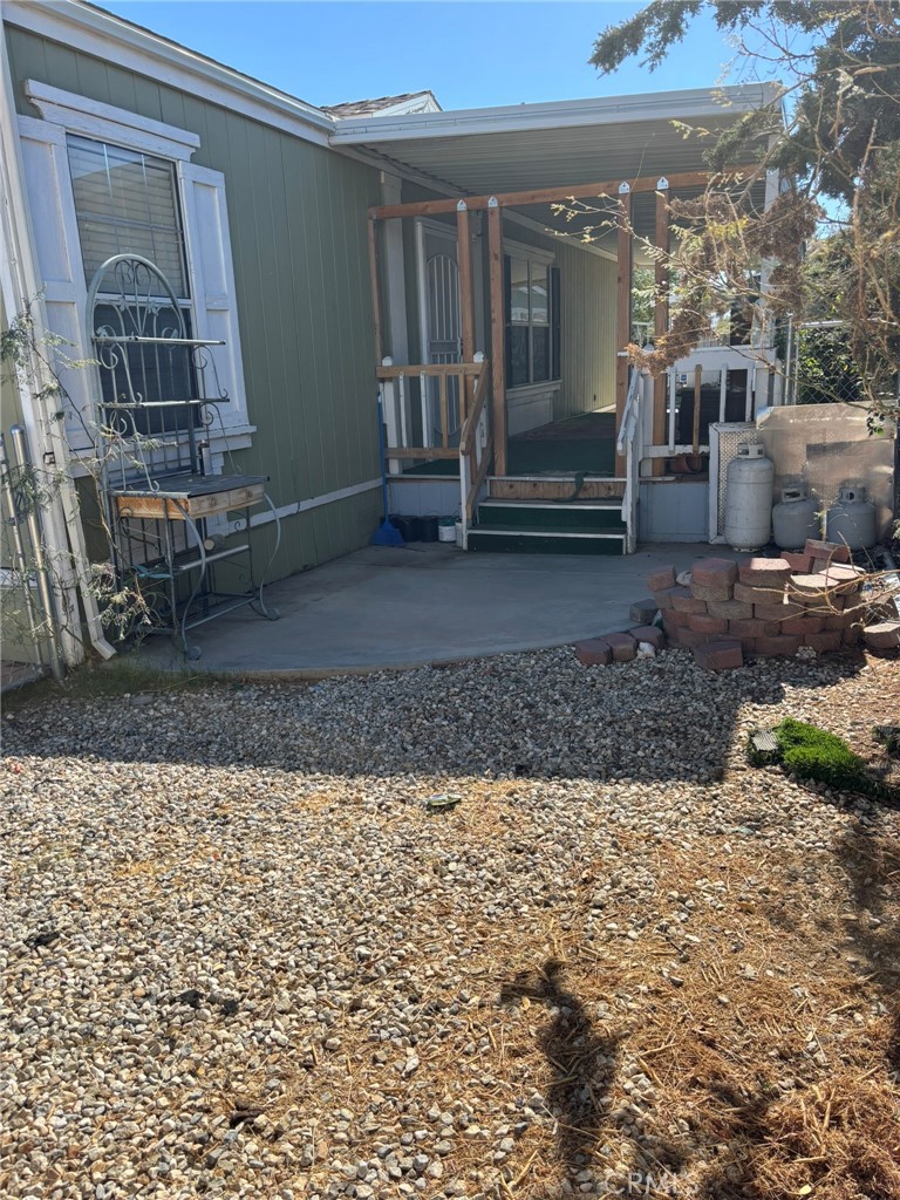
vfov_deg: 67.3
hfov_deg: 53.1
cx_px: 450
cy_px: 600
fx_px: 901
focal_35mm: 26
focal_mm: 5.96
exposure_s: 1/2105
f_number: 1.6
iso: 50
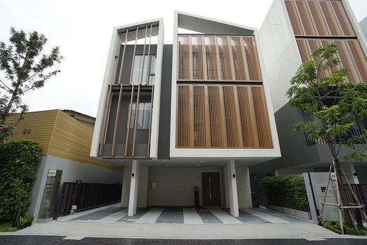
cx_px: 184
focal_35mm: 17
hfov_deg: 93.3
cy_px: 122
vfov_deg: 70.4
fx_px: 173
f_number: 8
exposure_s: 1/320
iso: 200
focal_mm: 17
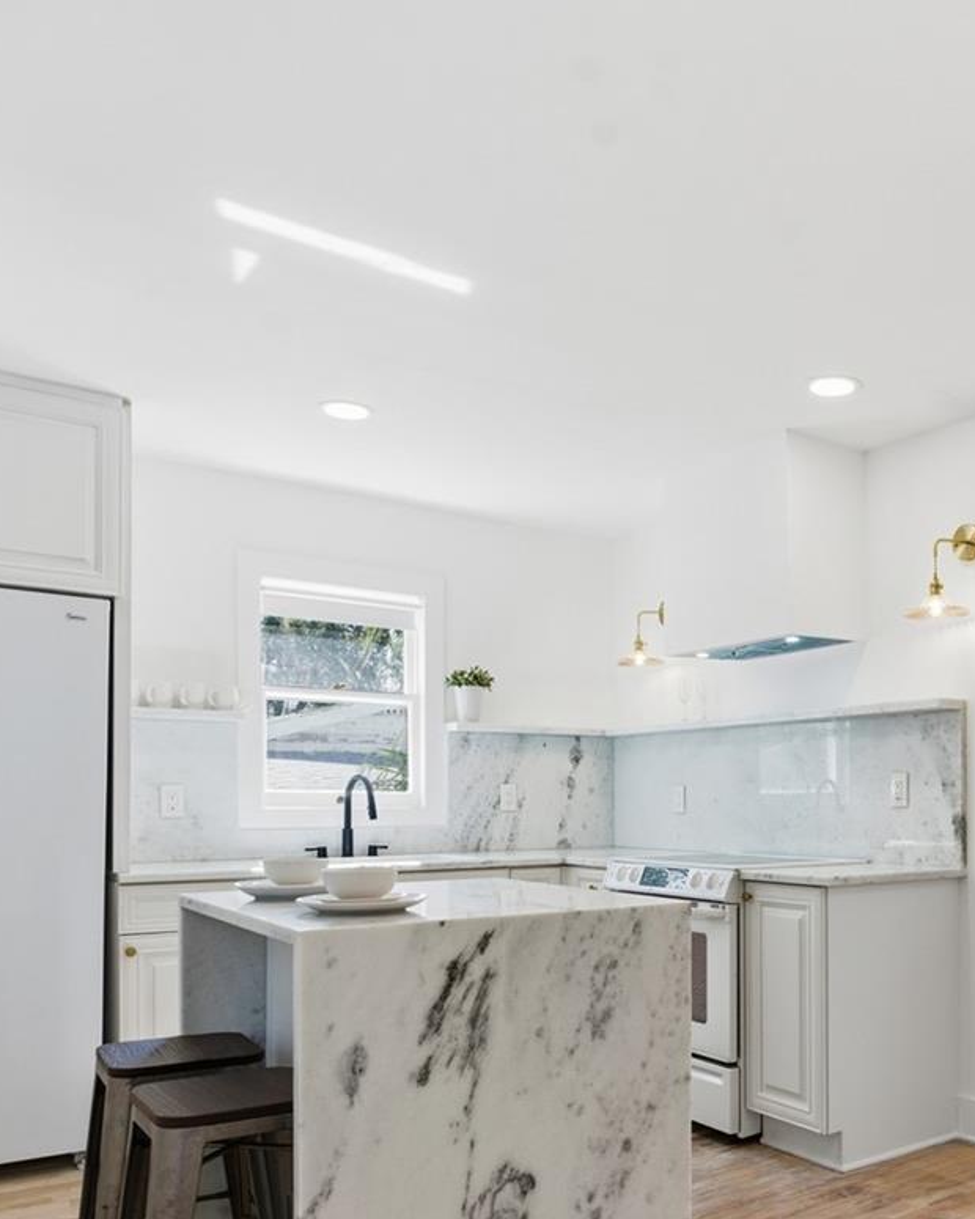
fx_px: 1153
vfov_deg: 54.7
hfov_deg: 43.8
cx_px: 769
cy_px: 801
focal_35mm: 32
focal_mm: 16.5
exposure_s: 1/50
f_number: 8
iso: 100
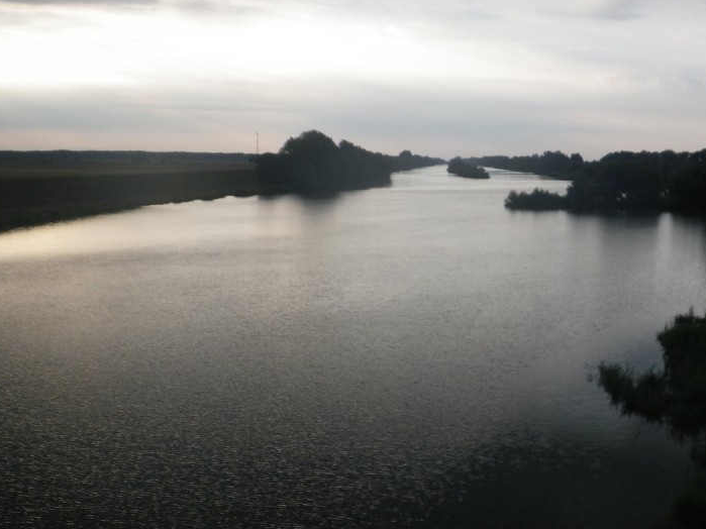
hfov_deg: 44.8
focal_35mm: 41
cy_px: 262
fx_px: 836
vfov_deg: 35.1
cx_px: 495
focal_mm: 5
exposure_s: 1/200
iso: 80
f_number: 4.2
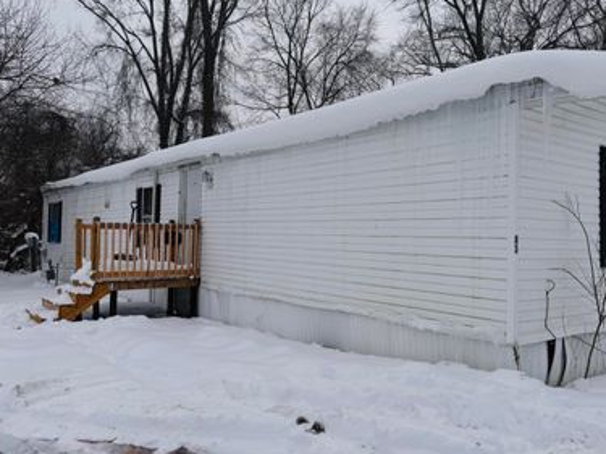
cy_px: 217
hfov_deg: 56.7
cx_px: 339
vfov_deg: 44.1
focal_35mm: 32
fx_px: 560
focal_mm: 6.76
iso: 80
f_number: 1.78
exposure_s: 1/9009
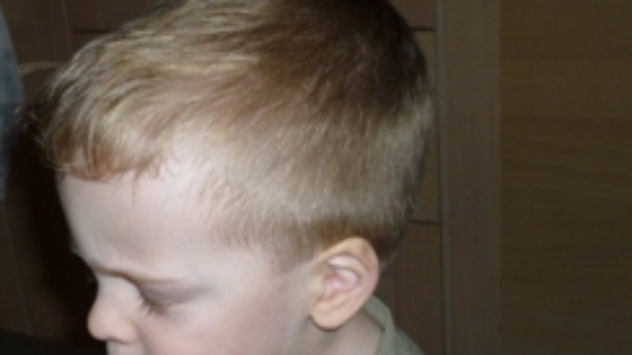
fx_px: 972
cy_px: 319
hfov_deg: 35.7
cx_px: 212
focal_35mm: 58
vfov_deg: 20.3
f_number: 3.3
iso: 100
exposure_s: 1/125
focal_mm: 5.2
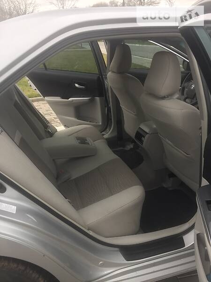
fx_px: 236
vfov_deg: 61.7
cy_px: 141
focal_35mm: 29
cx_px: 106
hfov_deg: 48.2
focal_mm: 4.2
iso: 40
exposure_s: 1/100
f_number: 2.2
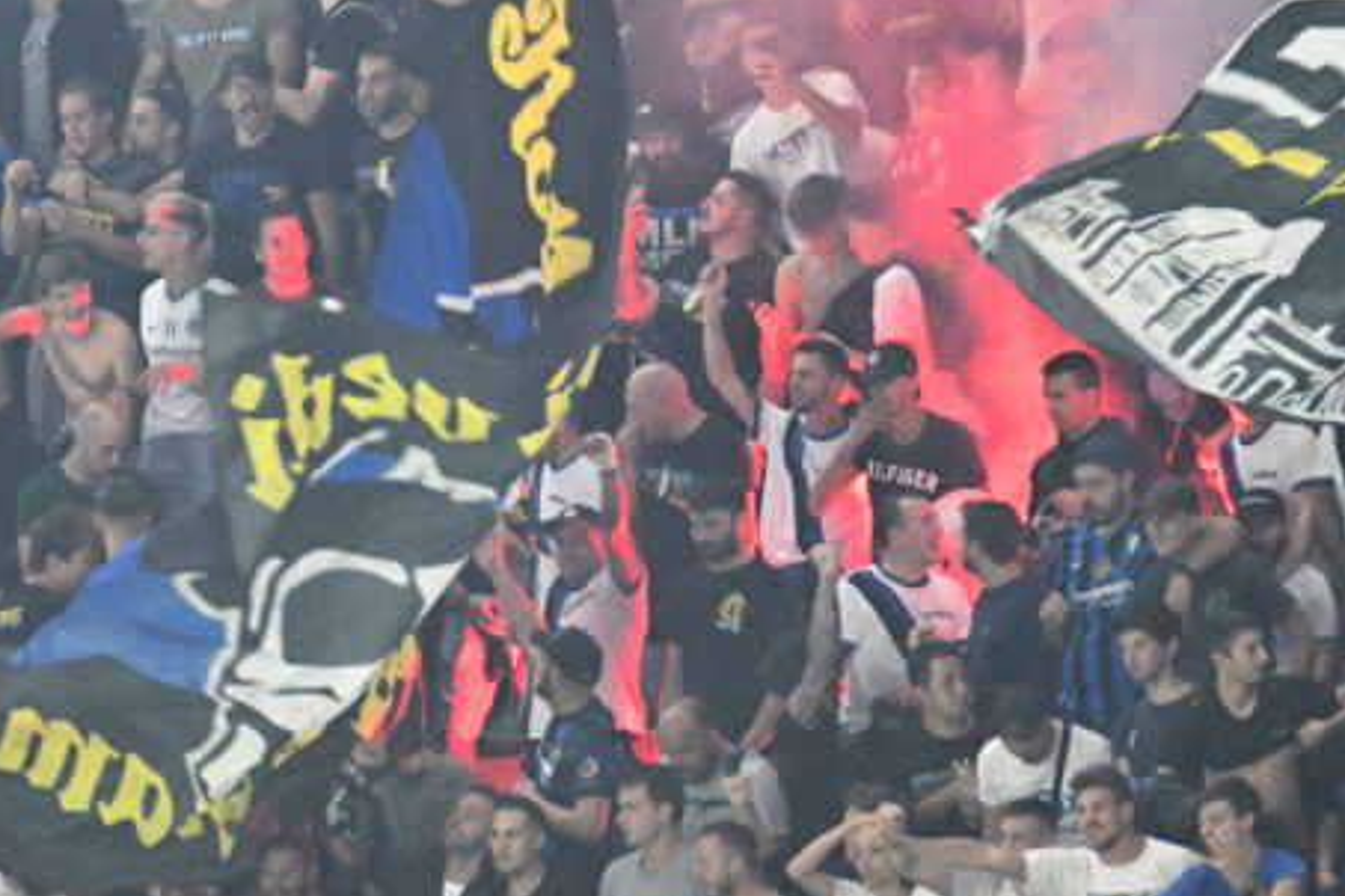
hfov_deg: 1.9
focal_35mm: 1062
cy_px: -61
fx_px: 39674
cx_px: 635
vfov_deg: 1.3
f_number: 6
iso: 3200
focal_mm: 470
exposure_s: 1/125
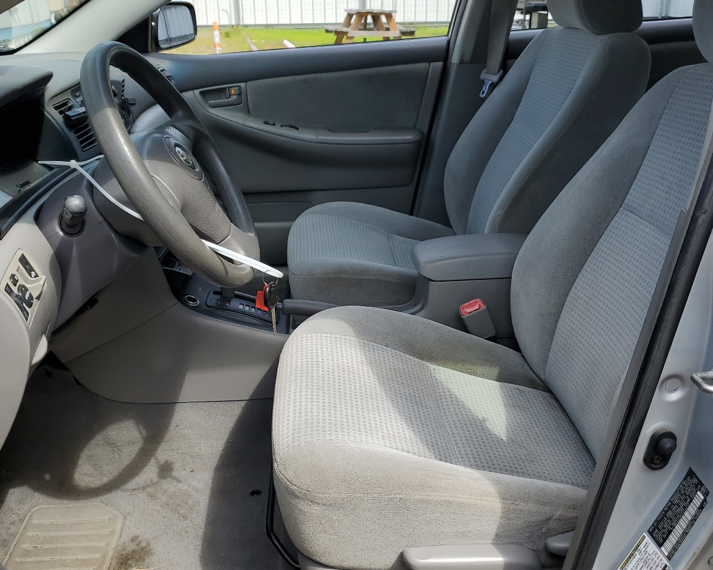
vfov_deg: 43.3
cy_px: 261
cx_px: 345
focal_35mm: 34
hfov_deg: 52.8
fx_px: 717
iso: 50
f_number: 1.5
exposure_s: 1/1429
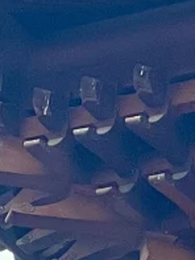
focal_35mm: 563
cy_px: 651
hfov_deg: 2.6
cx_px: 589
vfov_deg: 3.5
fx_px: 4224
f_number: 2.8
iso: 125
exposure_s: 1/121
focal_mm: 9
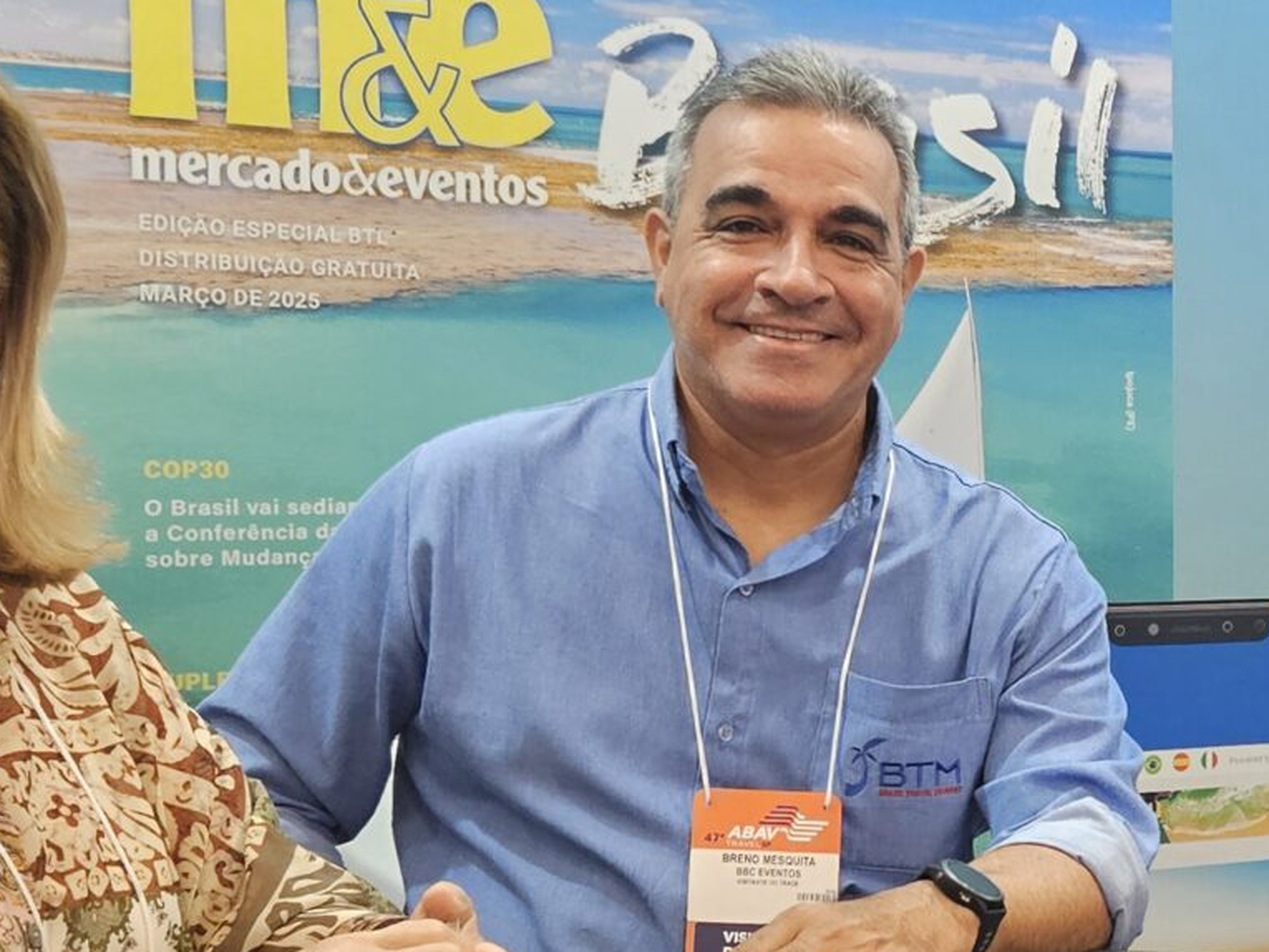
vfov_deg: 19.0
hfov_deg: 23.8
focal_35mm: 77
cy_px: 703
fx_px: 2823
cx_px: 1383
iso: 400
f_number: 1.8
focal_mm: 5.4
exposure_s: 1/120
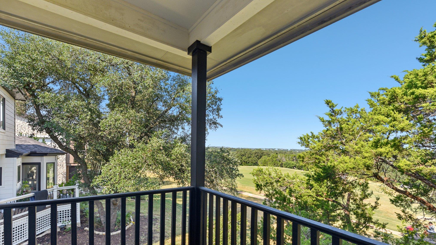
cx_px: 216
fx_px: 197
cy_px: 146
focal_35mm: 17
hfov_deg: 95.9
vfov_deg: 63.4
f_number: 8
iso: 100
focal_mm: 16
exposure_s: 1/100
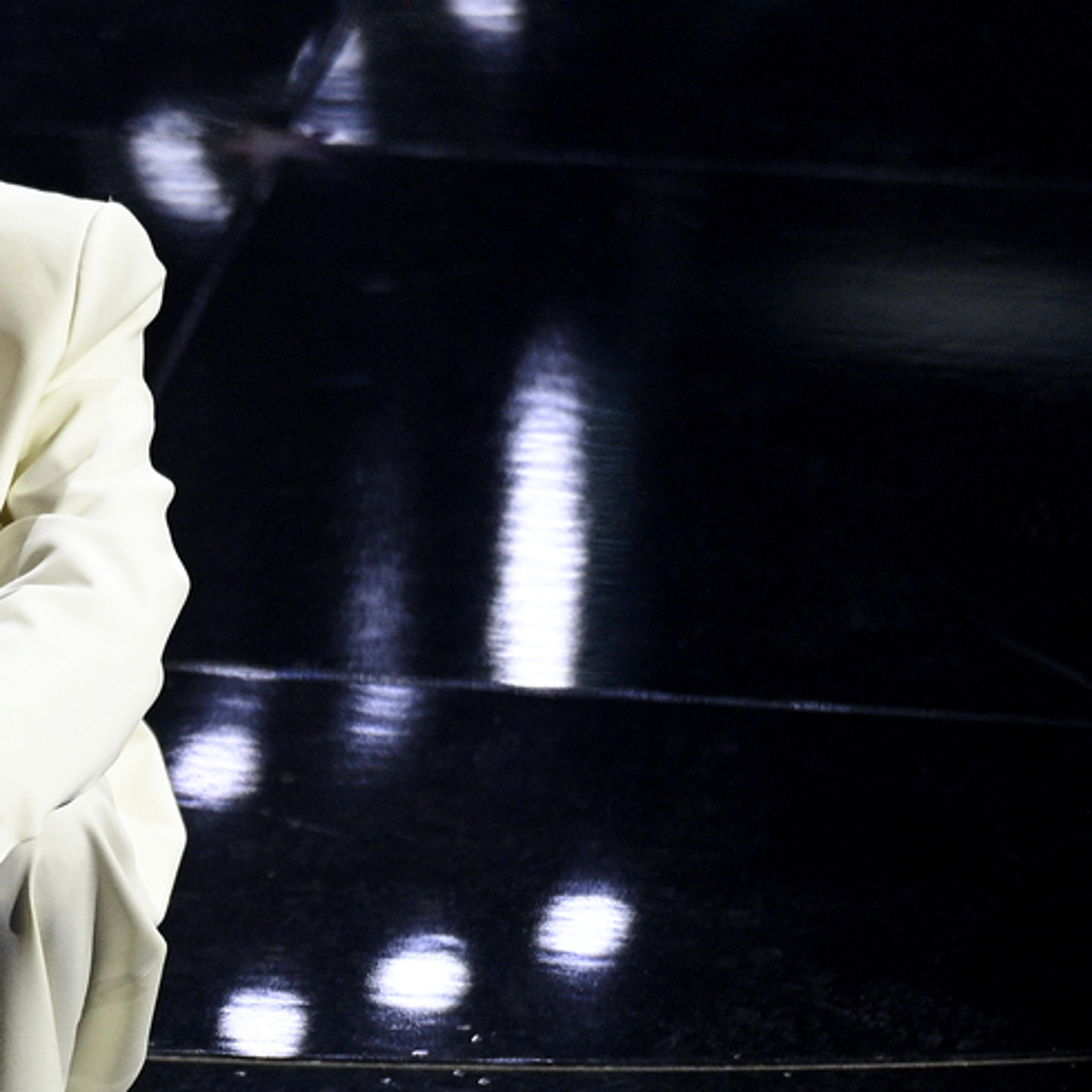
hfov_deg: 2.4
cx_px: -167
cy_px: 817
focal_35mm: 727
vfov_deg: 2.4
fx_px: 25947
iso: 2500
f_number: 3.2
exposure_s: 1/250
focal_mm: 300
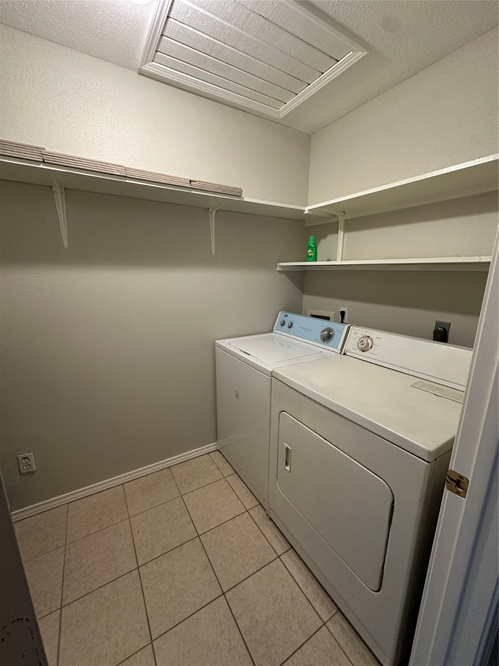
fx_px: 269
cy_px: 333
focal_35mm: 14
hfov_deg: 85.7
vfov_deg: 102.1
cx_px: 250
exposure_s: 1/60
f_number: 2.2
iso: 250
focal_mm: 2.22
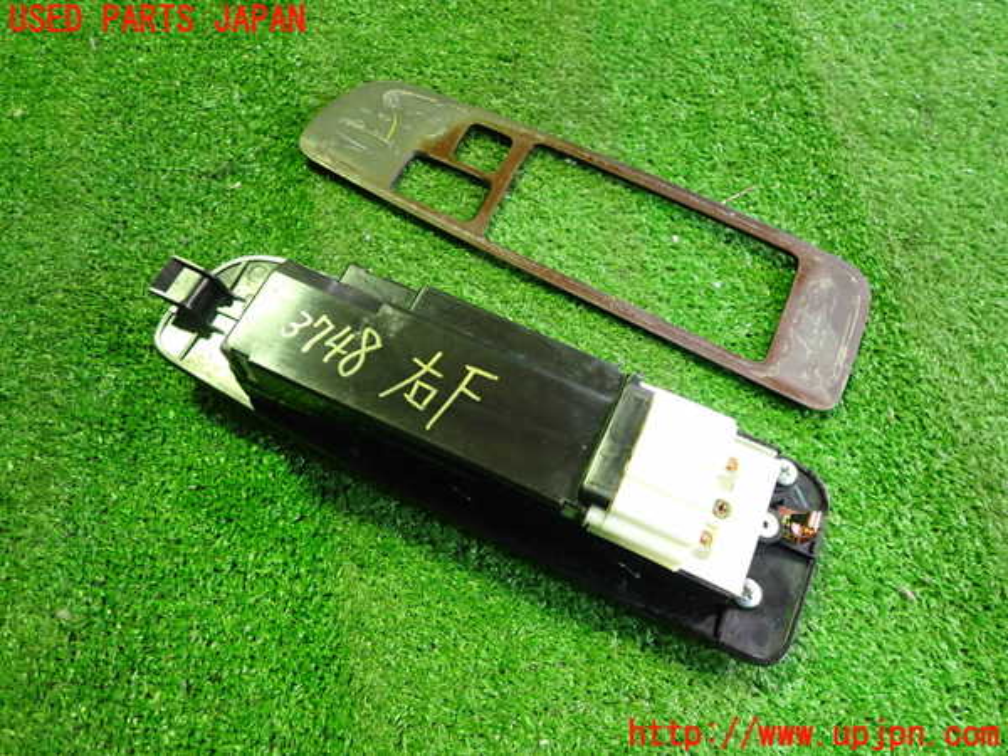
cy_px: 378
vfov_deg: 54.9
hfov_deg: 69.4
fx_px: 728
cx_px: 504
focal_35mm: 25
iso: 500
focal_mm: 4.5
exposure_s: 1/30
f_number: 2
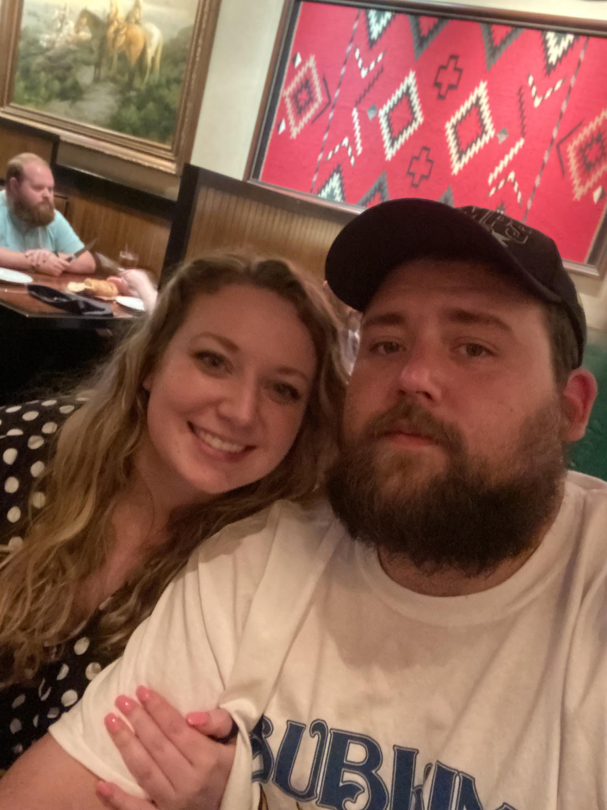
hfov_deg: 46.8
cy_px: 405
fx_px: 701
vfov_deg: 60.0
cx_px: 304
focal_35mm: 30
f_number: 2.2
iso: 2000
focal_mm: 2.71
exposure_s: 1/15
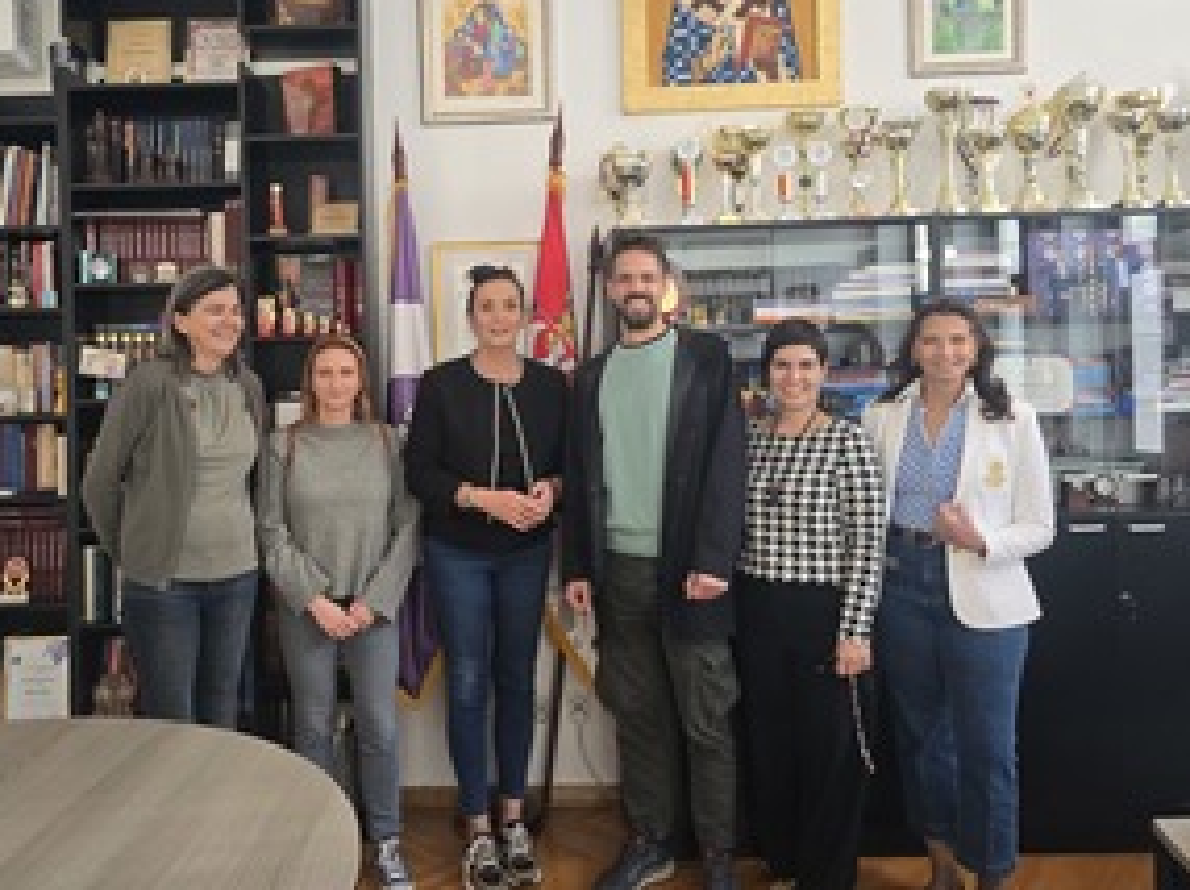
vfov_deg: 48.0
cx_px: 474
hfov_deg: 61.2
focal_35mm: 29
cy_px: 387
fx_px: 996
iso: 200
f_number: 1.7
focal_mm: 6.3
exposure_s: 1/100
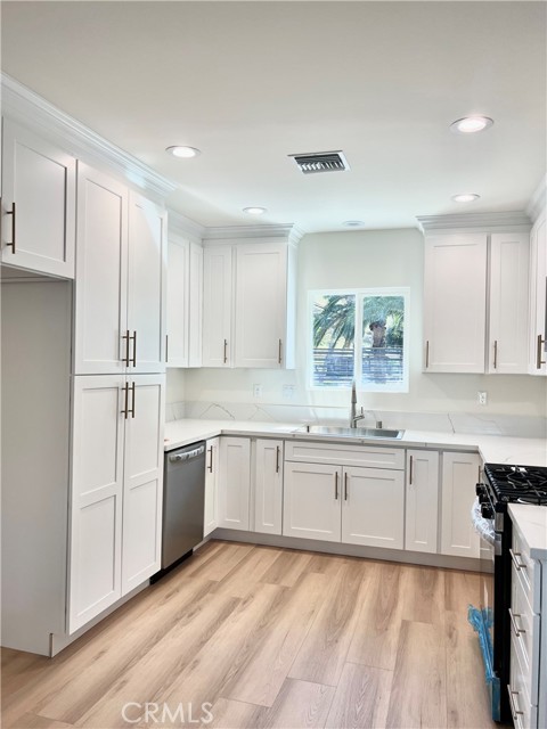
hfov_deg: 53.1
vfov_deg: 67.3
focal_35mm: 26
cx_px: 274
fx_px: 548
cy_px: 364
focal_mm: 5.7
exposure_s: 1/267
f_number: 1.5
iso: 40
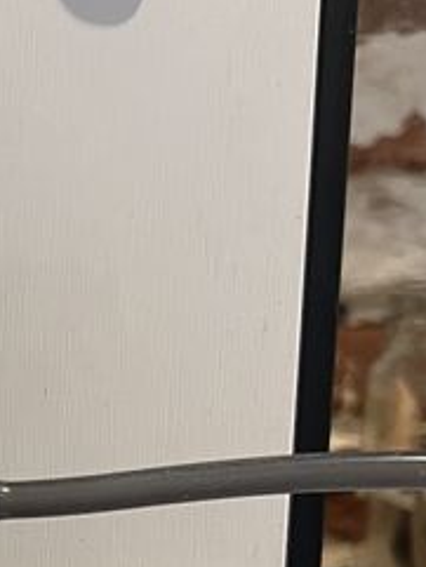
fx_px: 1771
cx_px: -304
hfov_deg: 12.7
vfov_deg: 17.5
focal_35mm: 108
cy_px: 642
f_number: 1.5
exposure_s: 1/50
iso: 250
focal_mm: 5.7
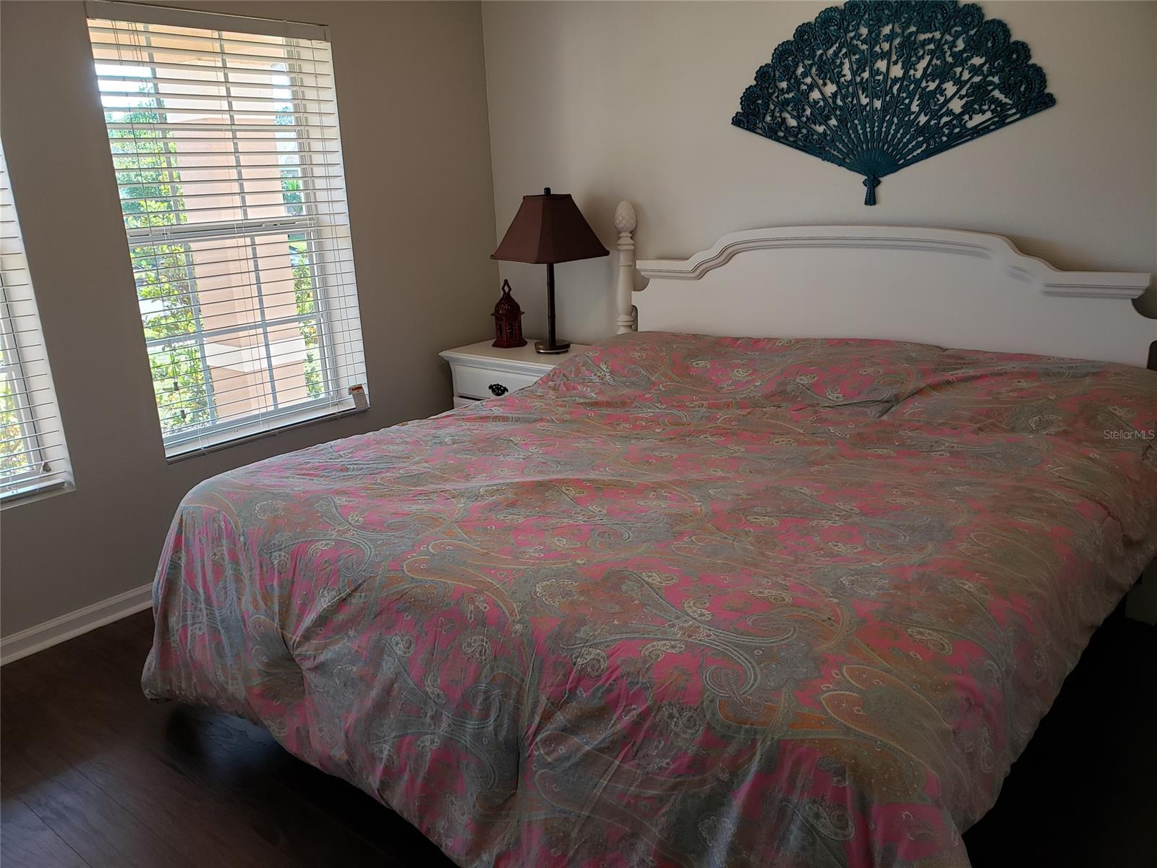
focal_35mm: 26
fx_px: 869
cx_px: 578
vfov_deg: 53.1
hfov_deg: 67.3
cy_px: 434
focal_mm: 4.3
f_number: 2.4
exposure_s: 1/60
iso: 64
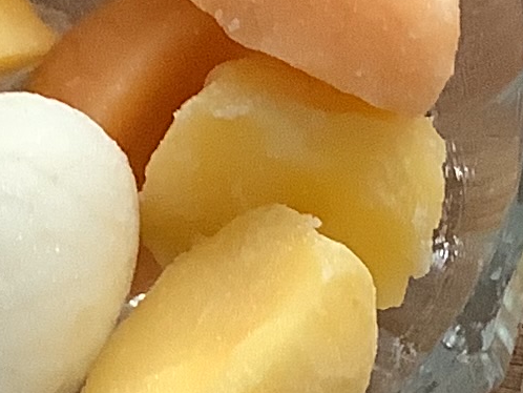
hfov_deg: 9.5
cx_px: 786
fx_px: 3069
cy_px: 707
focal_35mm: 203
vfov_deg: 7.1
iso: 160
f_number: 2.4
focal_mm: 3.3
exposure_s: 1/60
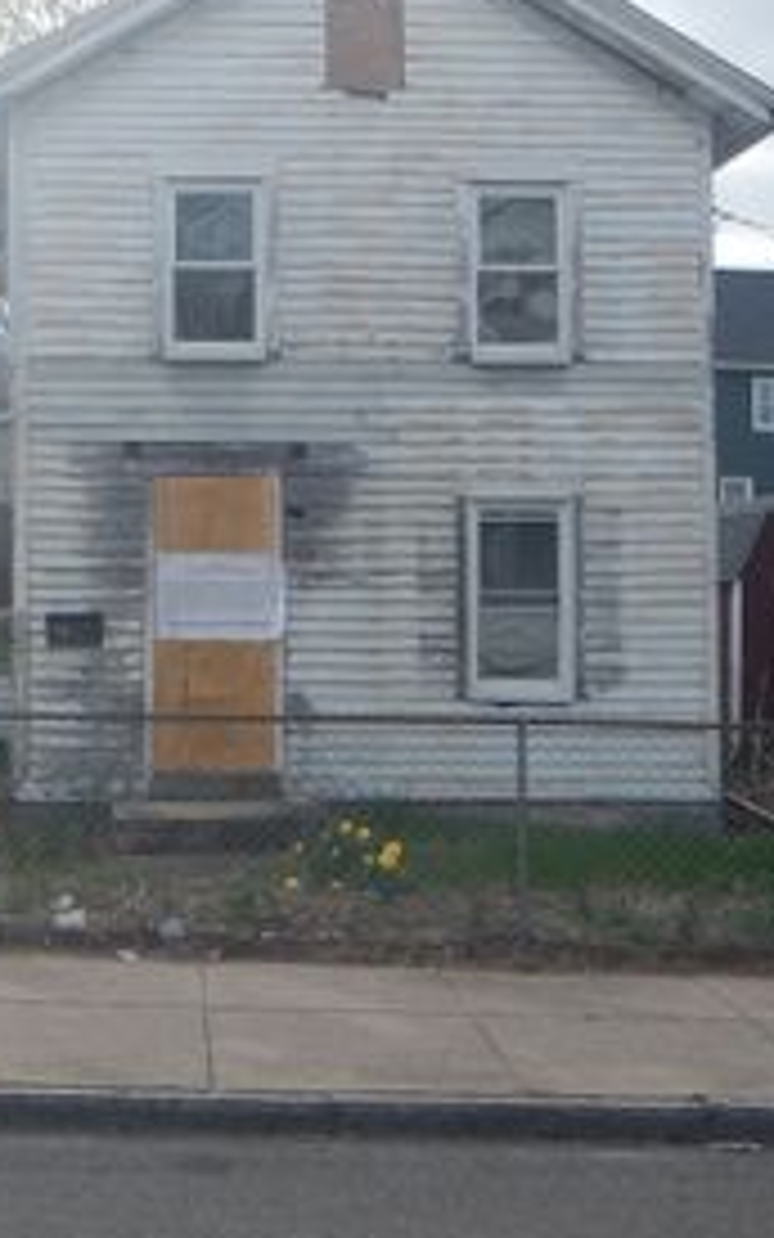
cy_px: 529
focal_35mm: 54
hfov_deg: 23.5
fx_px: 1822
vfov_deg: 37.4
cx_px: 126
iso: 125
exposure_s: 1/640
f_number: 3.9
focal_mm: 5
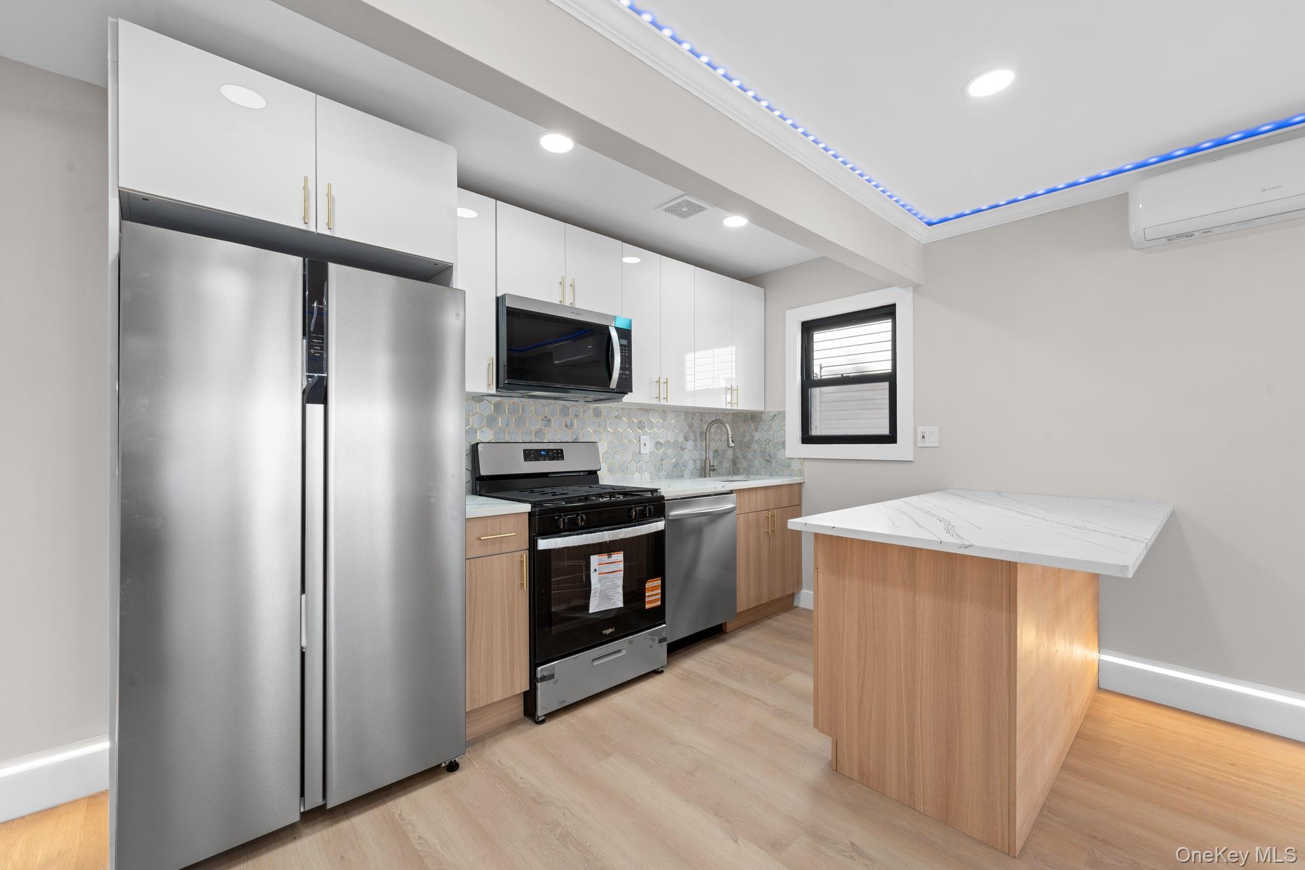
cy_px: 435
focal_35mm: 14
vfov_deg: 81.2
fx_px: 507
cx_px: 652
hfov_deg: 104.3
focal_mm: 14
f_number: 10
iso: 250
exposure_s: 1/5
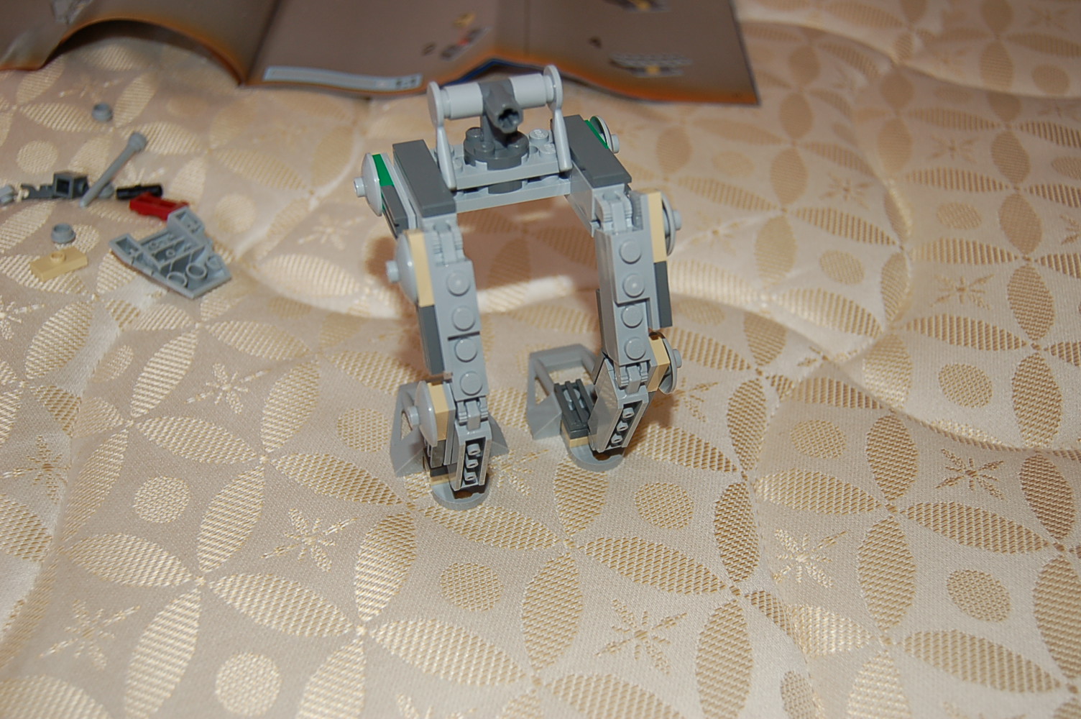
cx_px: 540
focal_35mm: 39
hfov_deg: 49.6
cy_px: 360
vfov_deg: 34.1
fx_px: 1170
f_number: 4.2
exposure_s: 1/60
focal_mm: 26
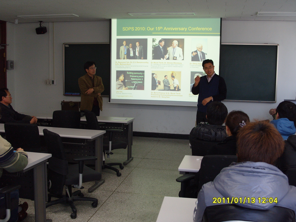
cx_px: 148
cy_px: 111
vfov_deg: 36.0
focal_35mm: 40
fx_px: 342
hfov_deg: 46.8
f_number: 3
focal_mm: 8.9
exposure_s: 1/45
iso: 120
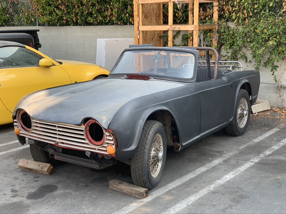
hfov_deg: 36.8
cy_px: 107
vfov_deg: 28.0
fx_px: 430
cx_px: 143
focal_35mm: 52
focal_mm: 6
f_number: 2.4
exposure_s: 1/122
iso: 16
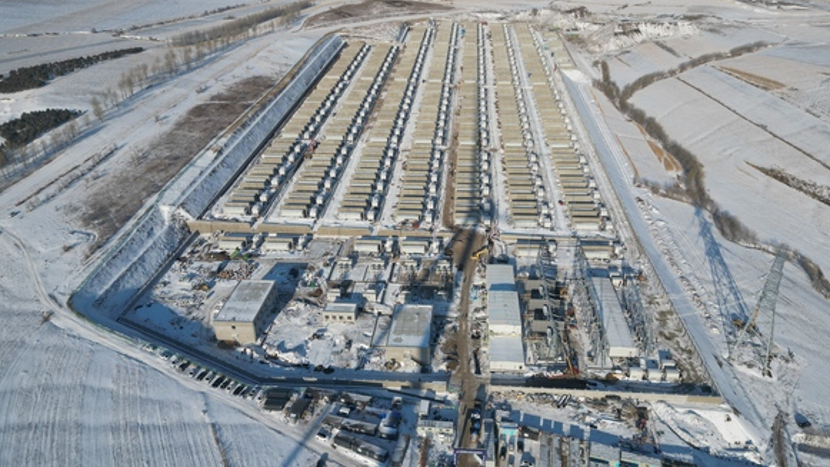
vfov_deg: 42.9
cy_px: 238
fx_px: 594
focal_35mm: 27
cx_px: 419
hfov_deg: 69.9
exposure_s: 1/4000
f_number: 1.7
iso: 110
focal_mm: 6.72
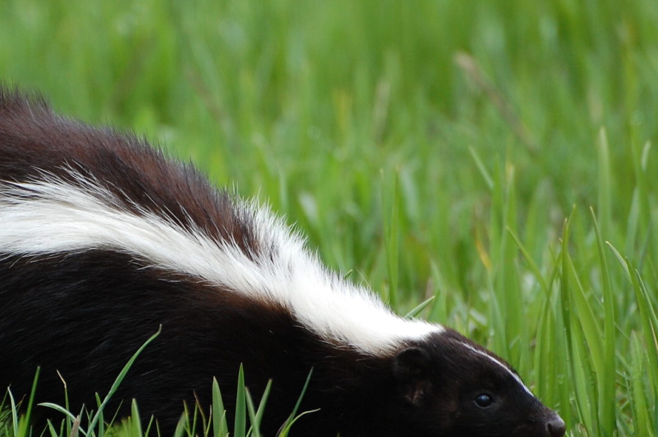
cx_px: 194
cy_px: 250
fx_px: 16033
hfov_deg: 2.4
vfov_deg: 1.6
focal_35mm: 878
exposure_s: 1/500
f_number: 5.6
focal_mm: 300
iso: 400
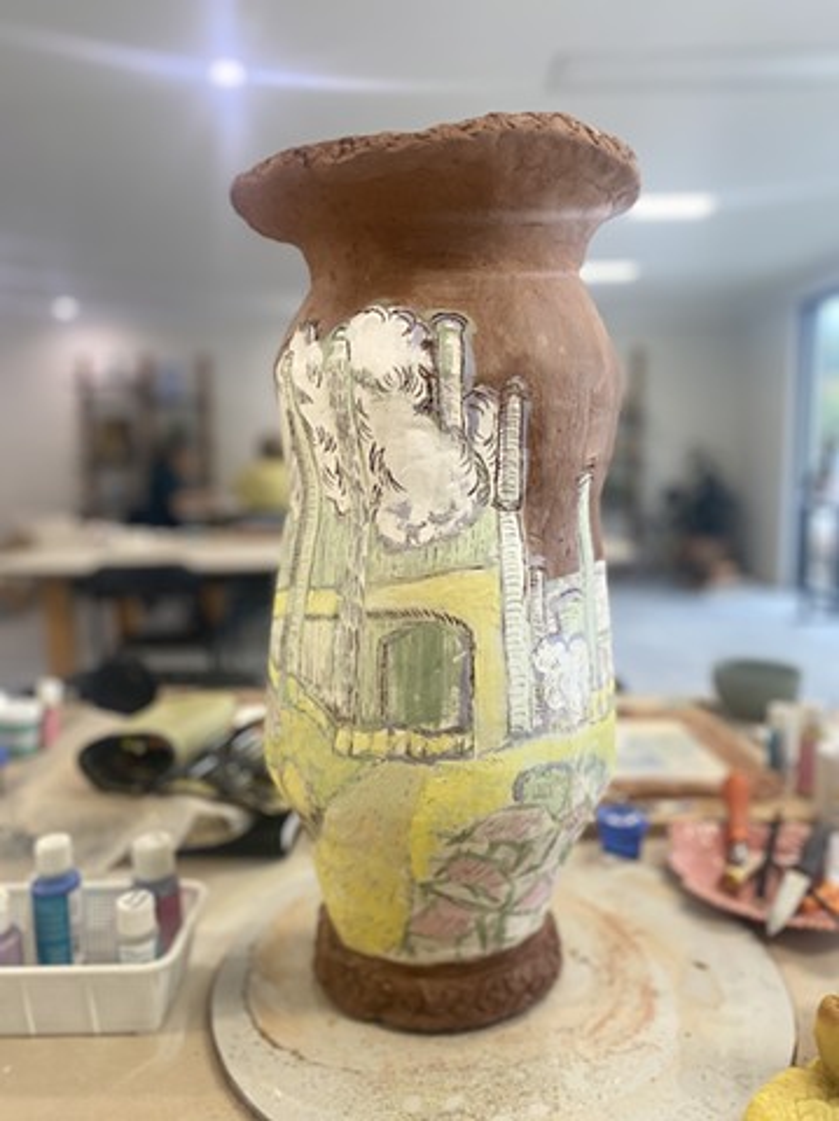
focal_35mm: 26
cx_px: 420
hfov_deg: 53.0
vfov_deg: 67.4
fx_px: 842
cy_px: 560
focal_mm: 4.2
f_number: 1.8
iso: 100
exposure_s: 1/100
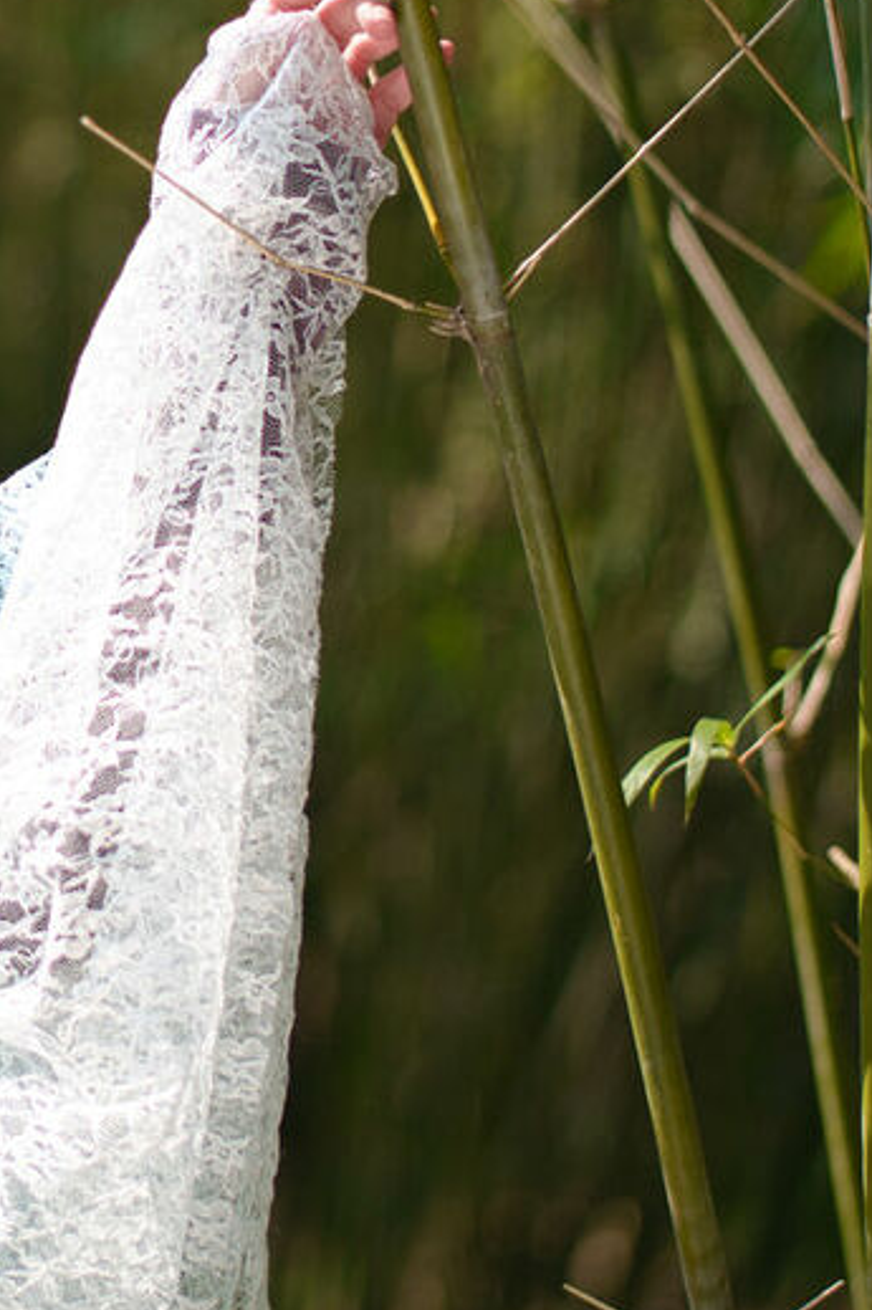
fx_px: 5526
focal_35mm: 152
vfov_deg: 13.5
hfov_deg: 8.9
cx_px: -273
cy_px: 295
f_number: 1.4
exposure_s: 1/2500
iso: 100
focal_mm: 50
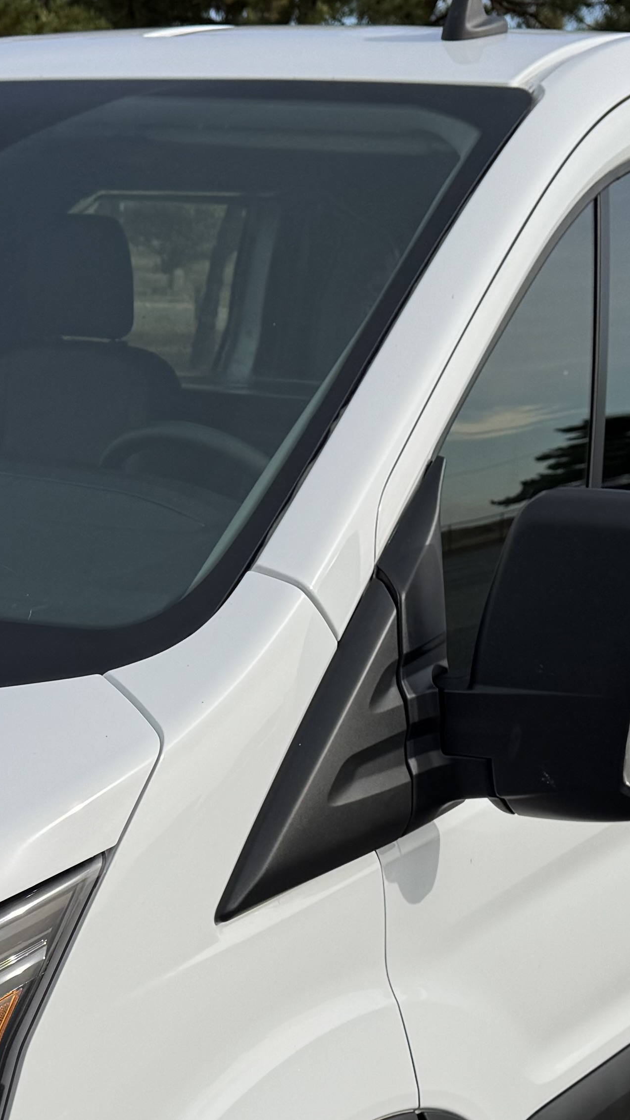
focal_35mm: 66
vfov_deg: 31.1
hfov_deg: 18.1
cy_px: 885
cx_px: 103
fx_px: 1960
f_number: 1.78
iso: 80
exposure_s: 1/5814
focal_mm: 6.76
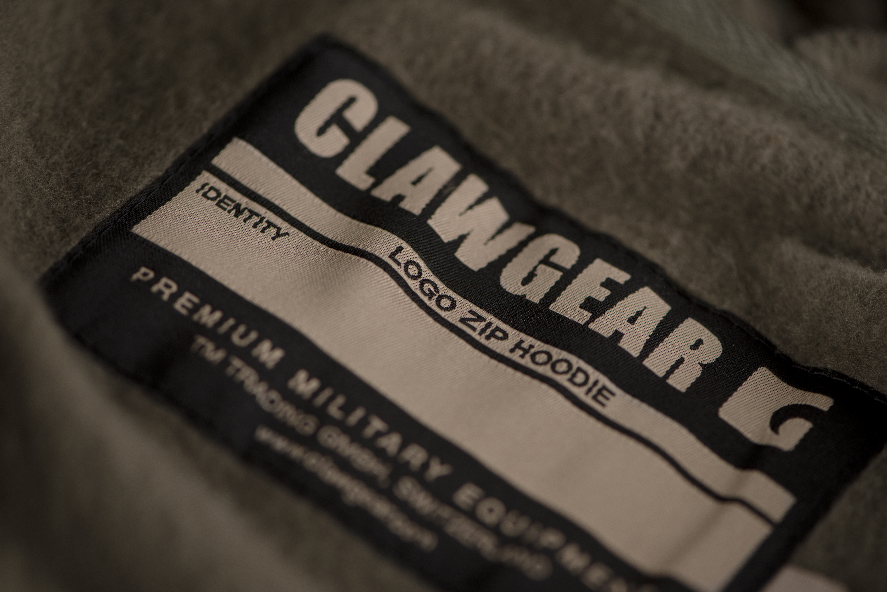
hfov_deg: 19.4
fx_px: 2588
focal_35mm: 105
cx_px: 444
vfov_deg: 13.1
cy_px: 296
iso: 100
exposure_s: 1/160
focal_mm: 105
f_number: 5.6
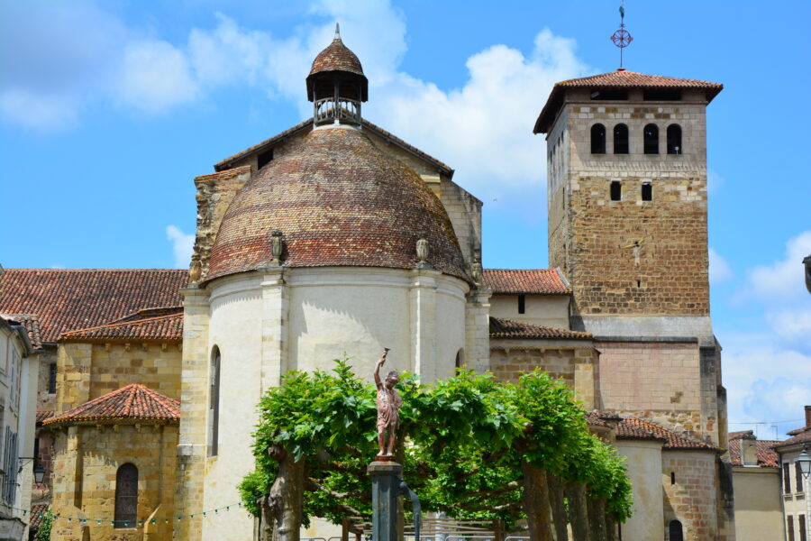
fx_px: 1689
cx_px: 406
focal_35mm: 75
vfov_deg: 18.2
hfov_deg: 27.0
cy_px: 270
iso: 200
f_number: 10
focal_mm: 50
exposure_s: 1/320
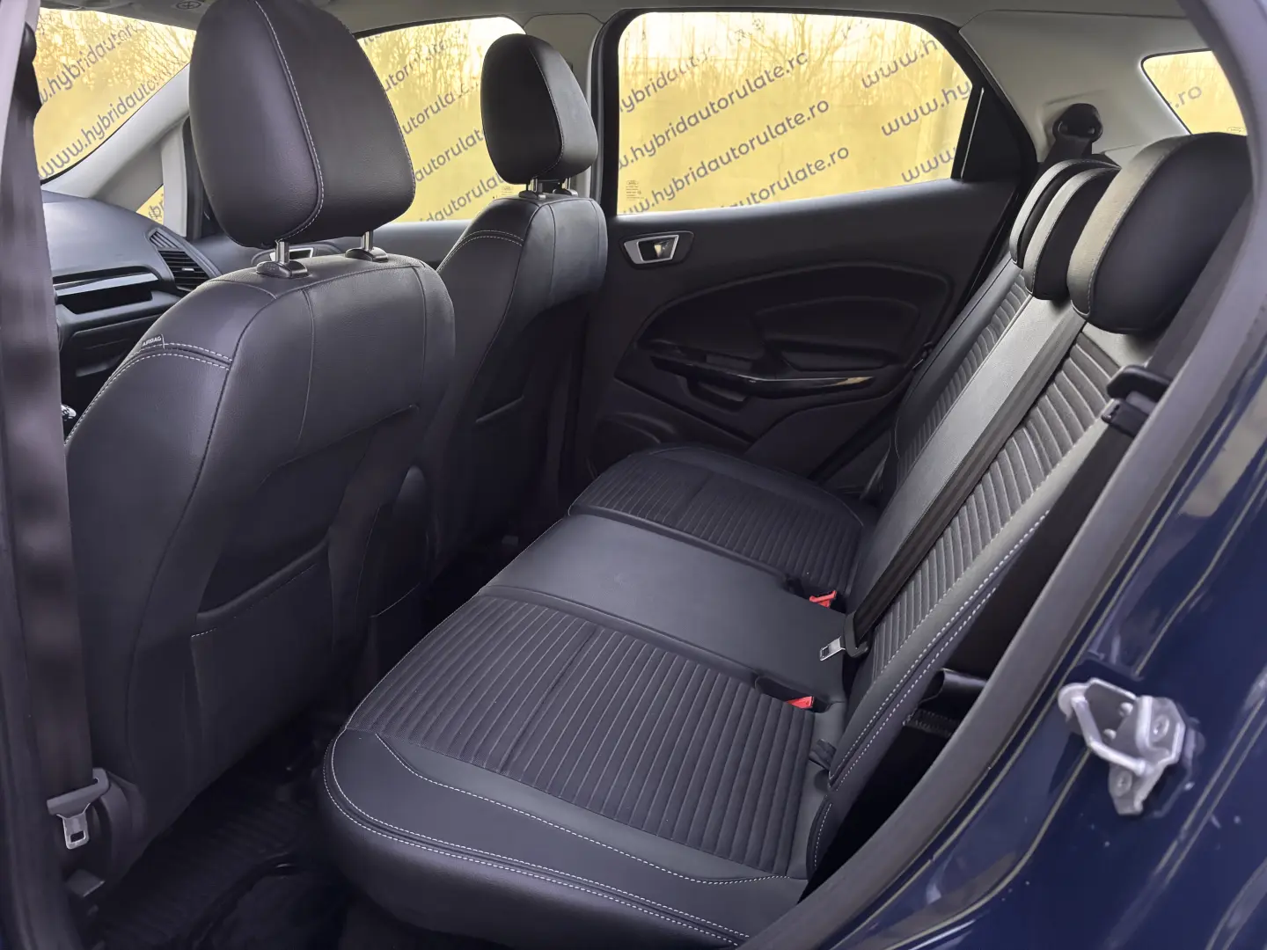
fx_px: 952
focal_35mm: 26
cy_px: 475
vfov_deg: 53.1
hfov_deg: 67.3
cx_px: 634
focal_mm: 5.96
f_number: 1.6
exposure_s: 1/29
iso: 640
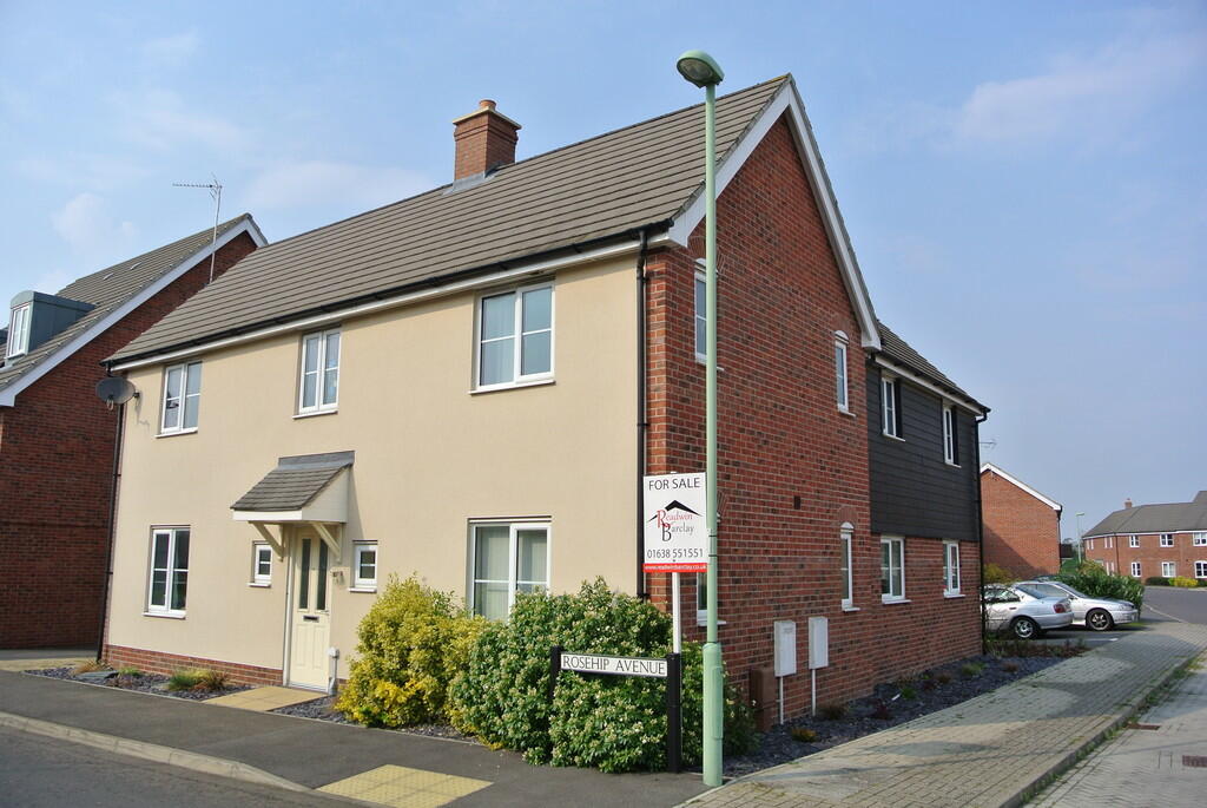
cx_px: 604
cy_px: 404
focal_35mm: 27
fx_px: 906
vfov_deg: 48.0
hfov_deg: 67.3
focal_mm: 10
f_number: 5
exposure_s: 1/800
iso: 100
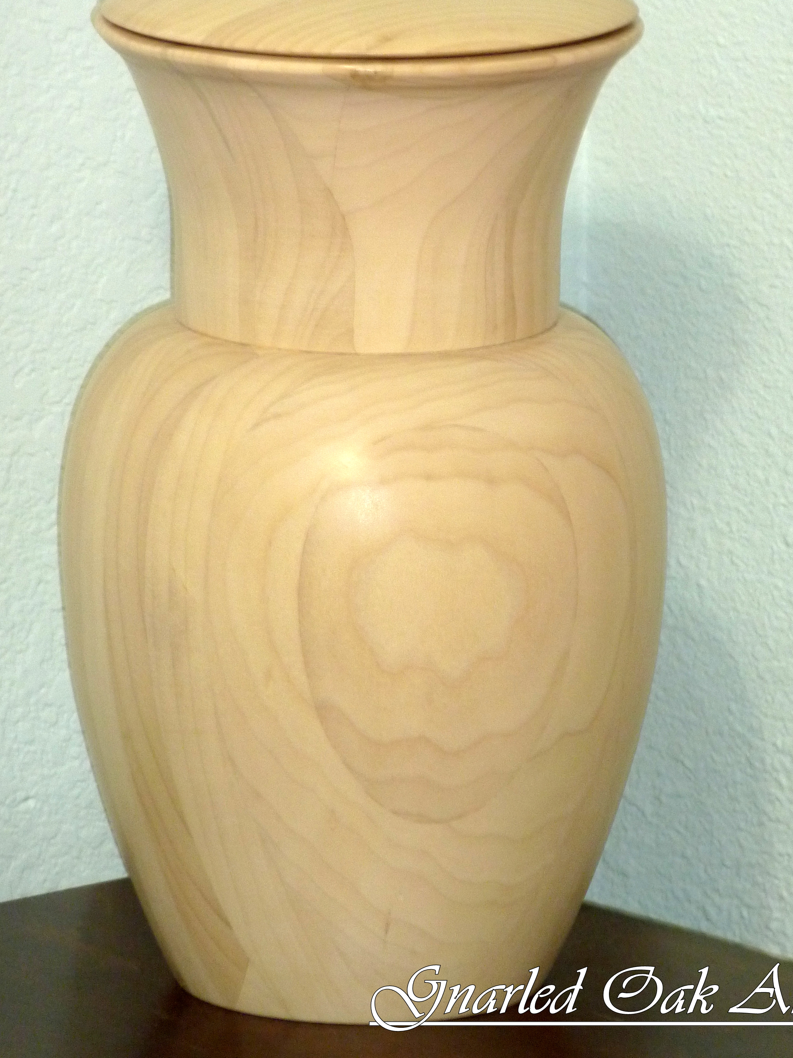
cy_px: 424
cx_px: 409
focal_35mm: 372
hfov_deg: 4.0
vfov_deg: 5.3
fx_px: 11364
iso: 250
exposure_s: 1/8
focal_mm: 49.2
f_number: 4.9
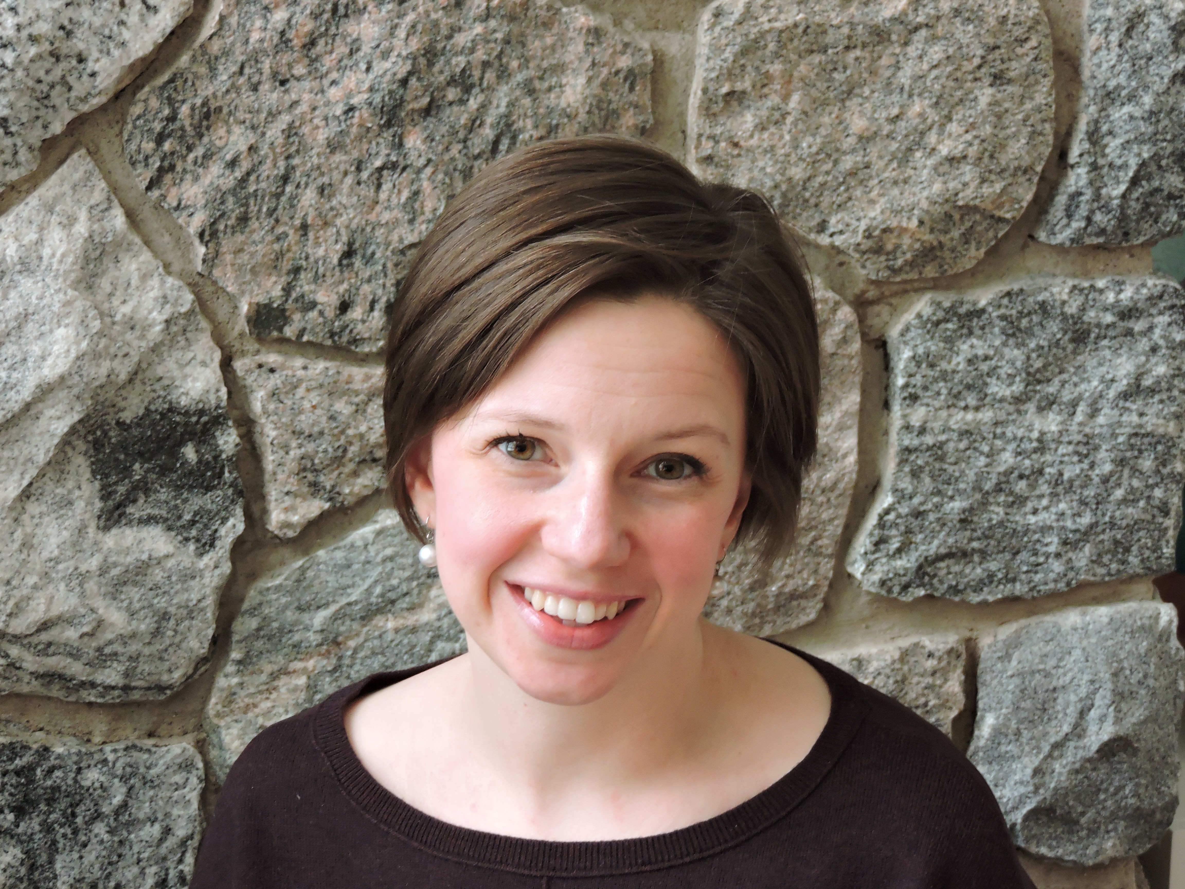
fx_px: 3594
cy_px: 444
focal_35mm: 105
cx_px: 592
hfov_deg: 18.7
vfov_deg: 14.1
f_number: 4.2
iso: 450
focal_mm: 18.7
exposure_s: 1/25
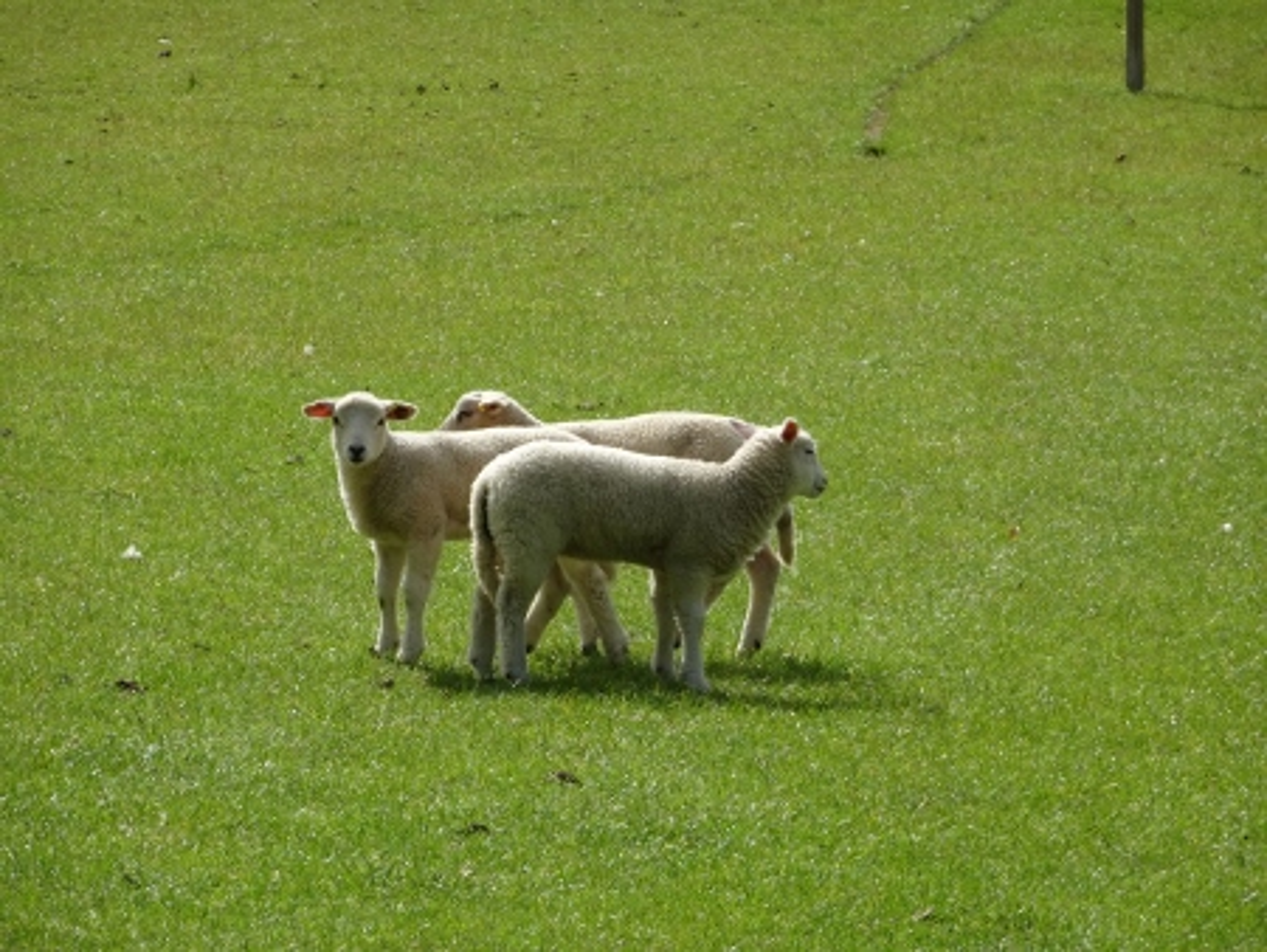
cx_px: 634
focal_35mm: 290
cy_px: 476
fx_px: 10620
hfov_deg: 6.8
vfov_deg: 5.1
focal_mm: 49.49
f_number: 6.3
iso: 80
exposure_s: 1/320
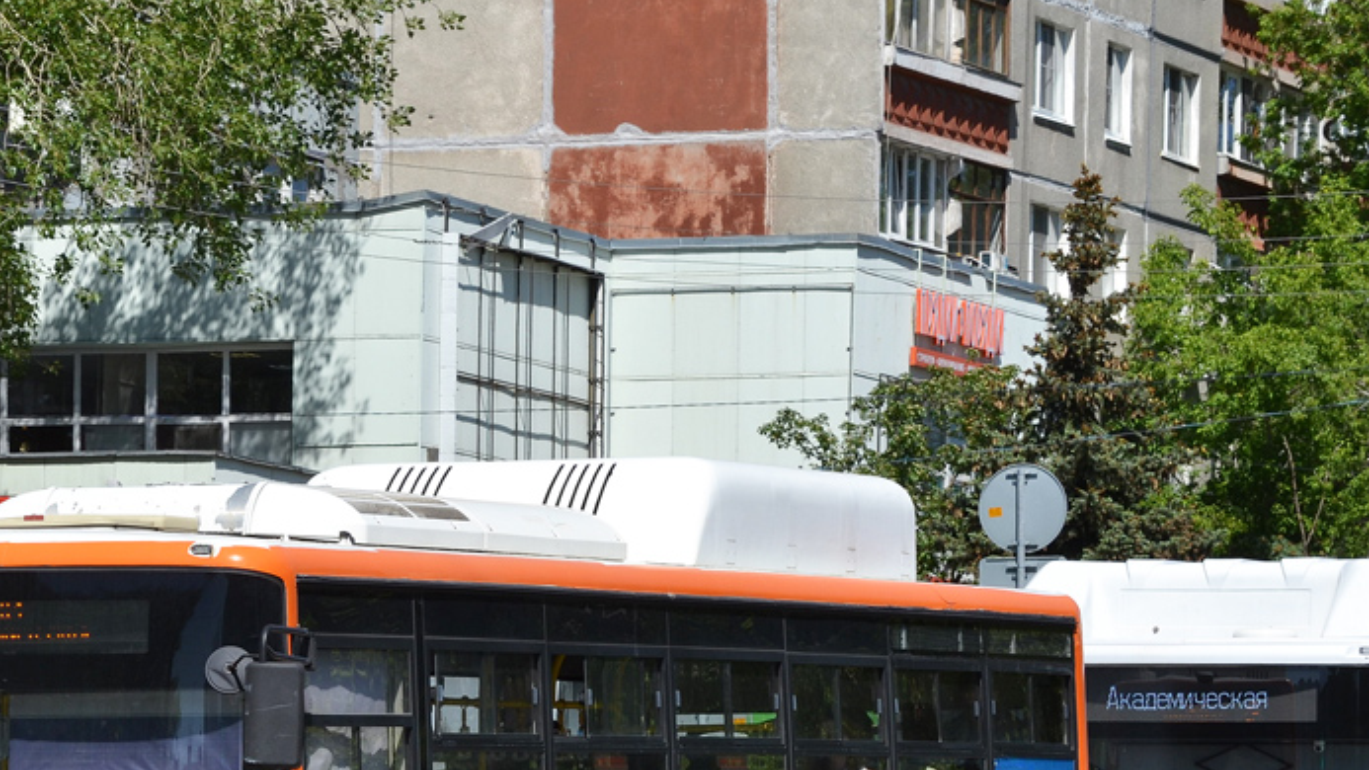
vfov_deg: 4.9
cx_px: 324
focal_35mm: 250
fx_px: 9076
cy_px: 720
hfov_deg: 8.6
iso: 100
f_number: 13
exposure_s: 1/200
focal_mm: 92
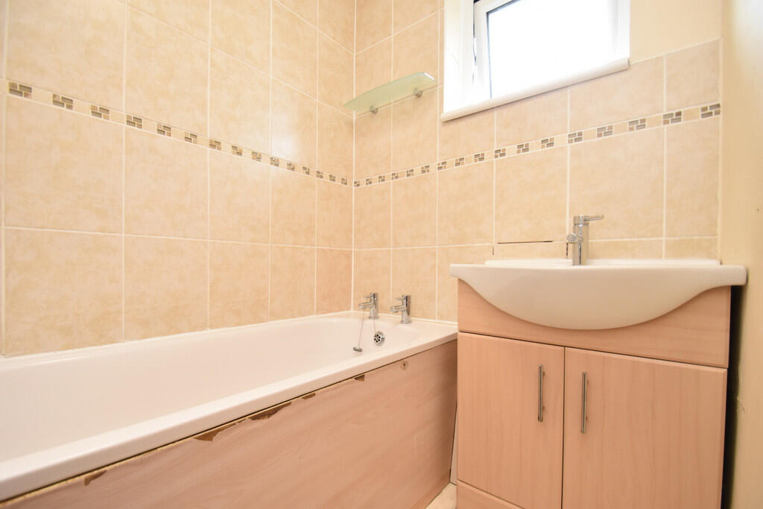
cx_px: 382
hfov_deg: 100.4
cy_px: 254
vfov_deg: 77.3
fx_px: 318
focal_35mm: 15
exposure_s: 1/160
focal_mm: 10
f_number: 4.5
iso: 800
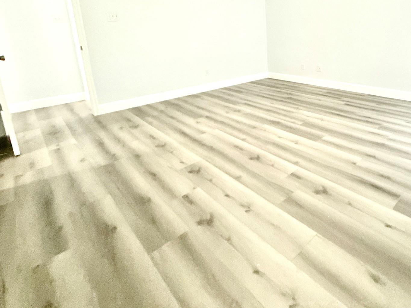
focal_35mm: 21
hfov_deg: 76.1
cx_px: 279
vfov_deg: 60.3
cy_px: 81
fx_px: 249
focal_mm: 2.22
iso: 320
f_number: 2.2
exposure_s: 1/120
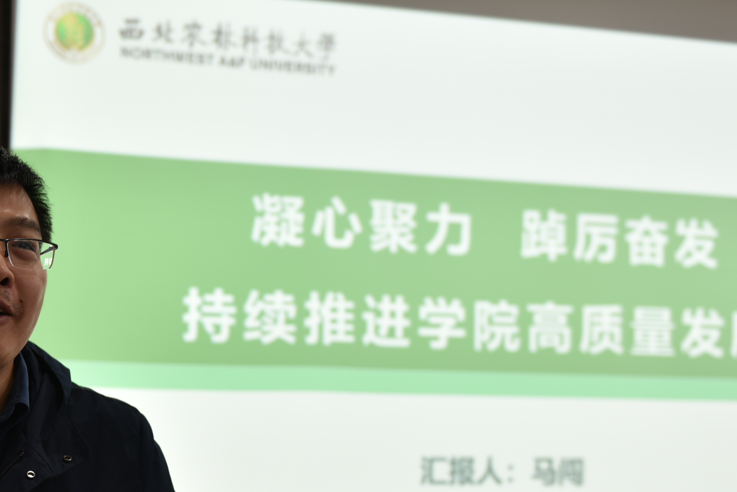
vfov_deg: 21.5
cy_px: 427
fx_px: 1270
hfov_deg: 32.0
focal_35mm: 62
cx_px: 221
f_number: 2.8
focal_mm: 34
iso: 160
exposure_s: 1/40
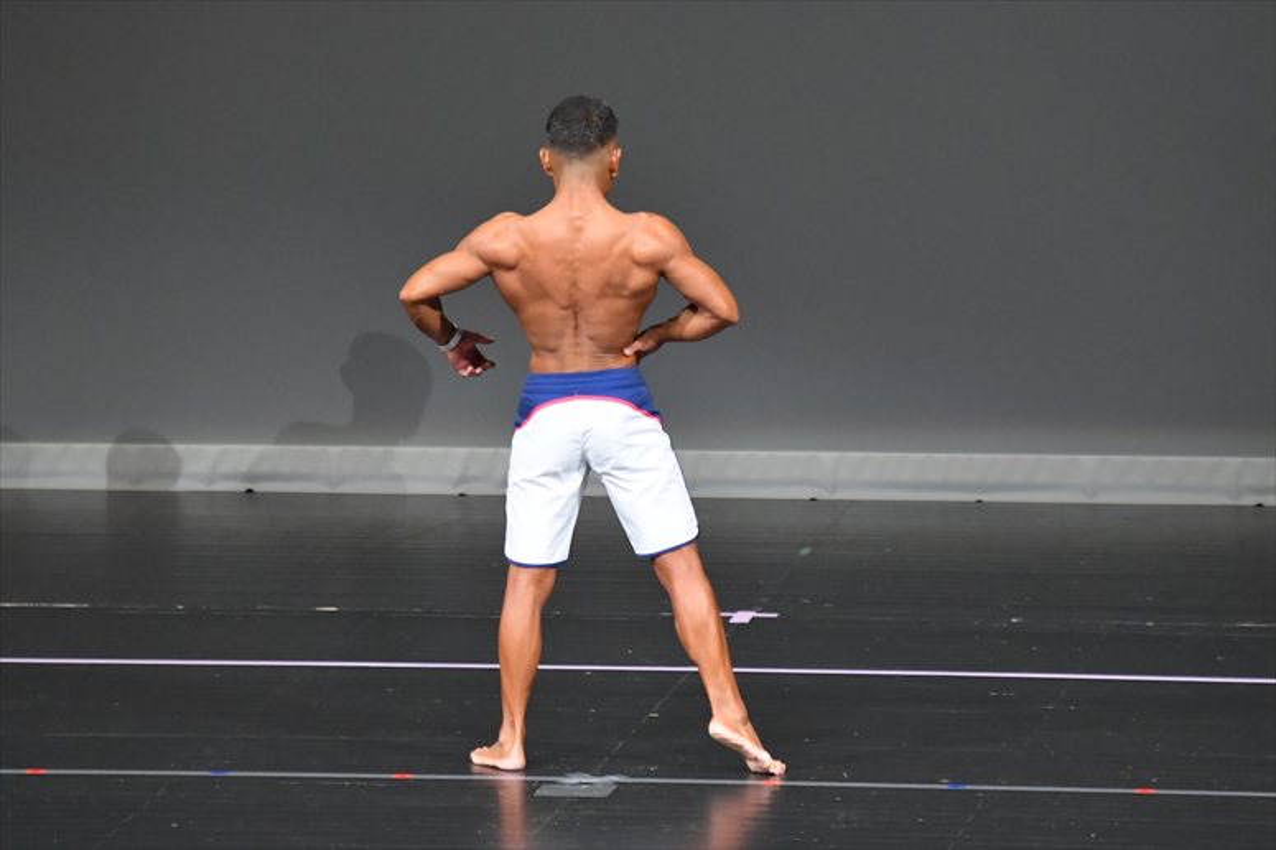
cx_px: 638
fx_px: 12223
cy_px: 425
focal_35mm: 345
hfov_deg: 6.0
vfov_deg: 4.0
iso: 5000
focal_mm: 230
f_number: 5.6
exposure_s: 1/400
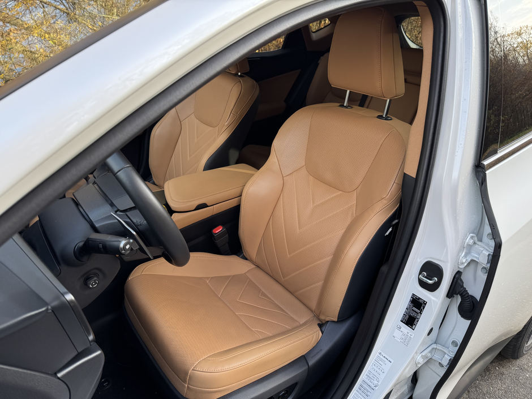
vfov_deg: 56.8
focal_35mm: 24
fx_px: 369
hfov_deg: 71.6
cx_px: 266
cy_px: 200
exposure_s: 1/215
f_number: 1.78
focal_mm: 6.76
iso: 80
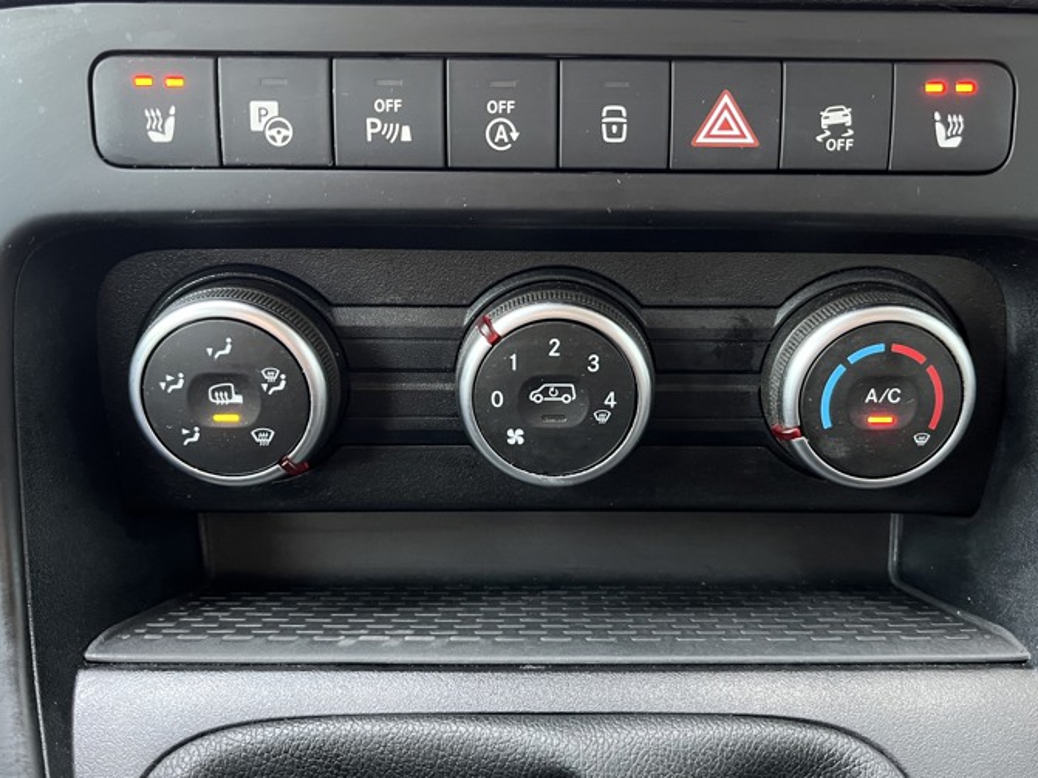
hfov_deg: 58.3
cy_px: 370
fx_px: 929
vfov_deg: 45.4
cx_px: 569
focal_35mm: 31
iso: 500
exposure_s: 1/30
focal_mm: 5.1
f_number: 1.6
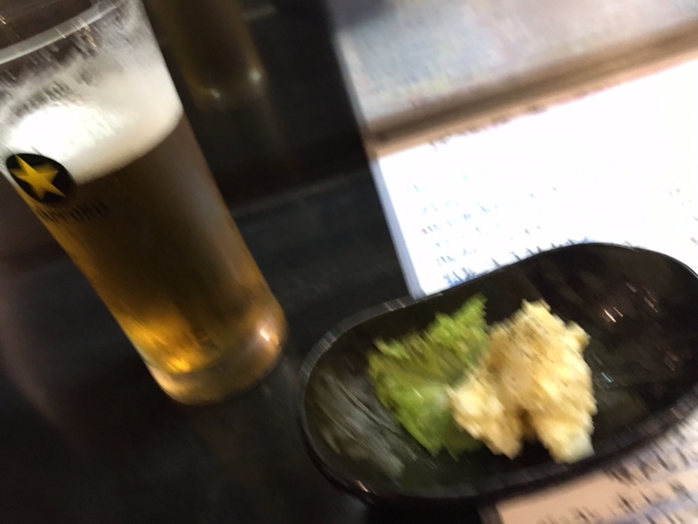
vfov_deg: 48.2
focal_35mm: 29
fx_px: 585
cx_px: 349
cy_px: 262
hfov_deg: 61.7
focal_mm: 4.15
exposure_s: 1/15
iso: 500
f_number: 2.2
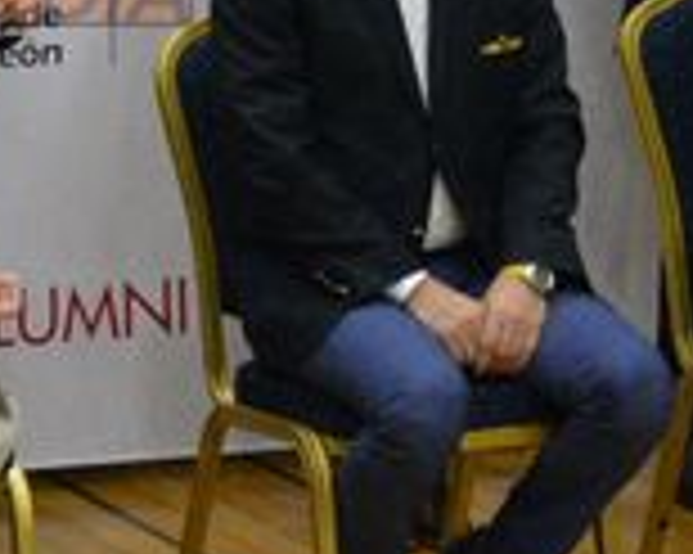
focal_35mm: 209
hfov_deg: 9.1
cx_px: -202
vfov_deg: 7.2
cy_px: -480
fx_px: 4284
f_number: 3.8
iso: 5600
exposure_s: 1/180
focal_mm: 24
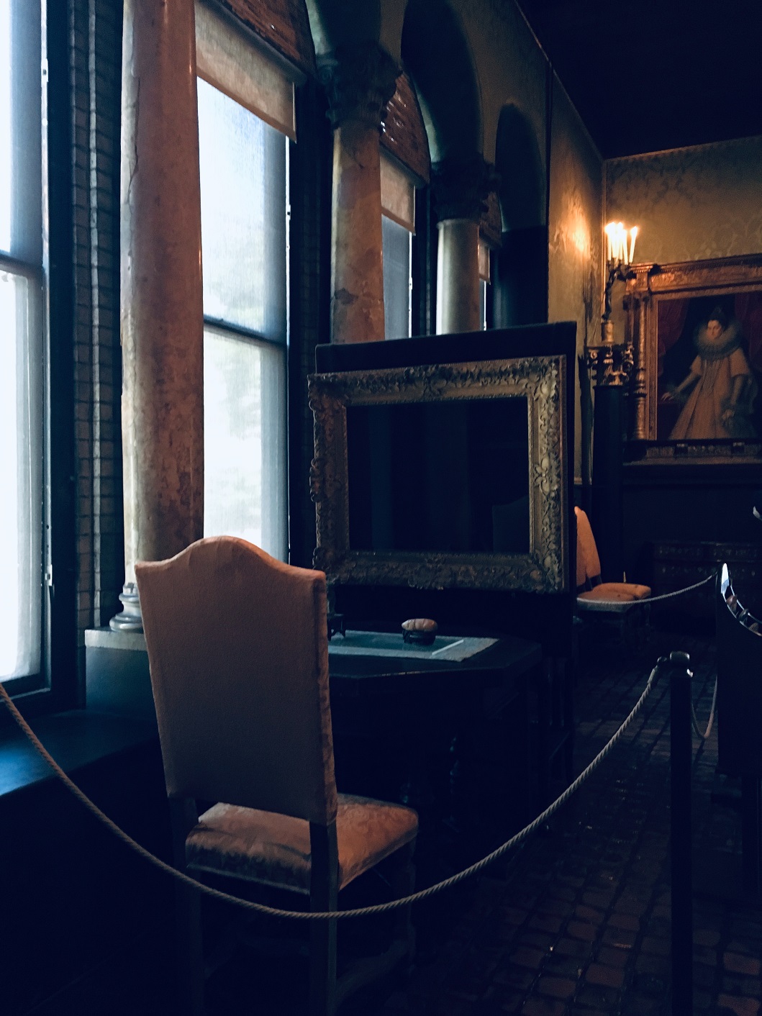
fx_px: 851
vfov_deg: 61.7
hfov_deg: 48.2
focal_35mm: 29
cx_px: 381
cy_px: 508
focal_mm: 4.15
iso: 400
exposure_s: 1/15
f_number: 2.2
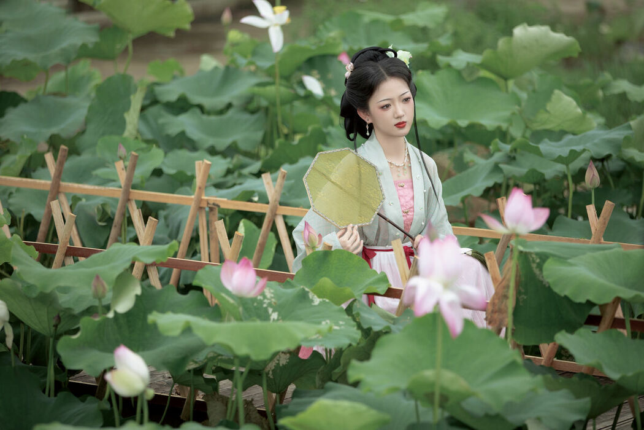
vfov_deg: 8.9
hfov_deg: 13.3
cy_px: 215
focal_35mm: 154
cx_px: 322
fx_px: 2755
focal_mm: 155
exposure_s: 1/1000
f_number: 2.8
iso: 160
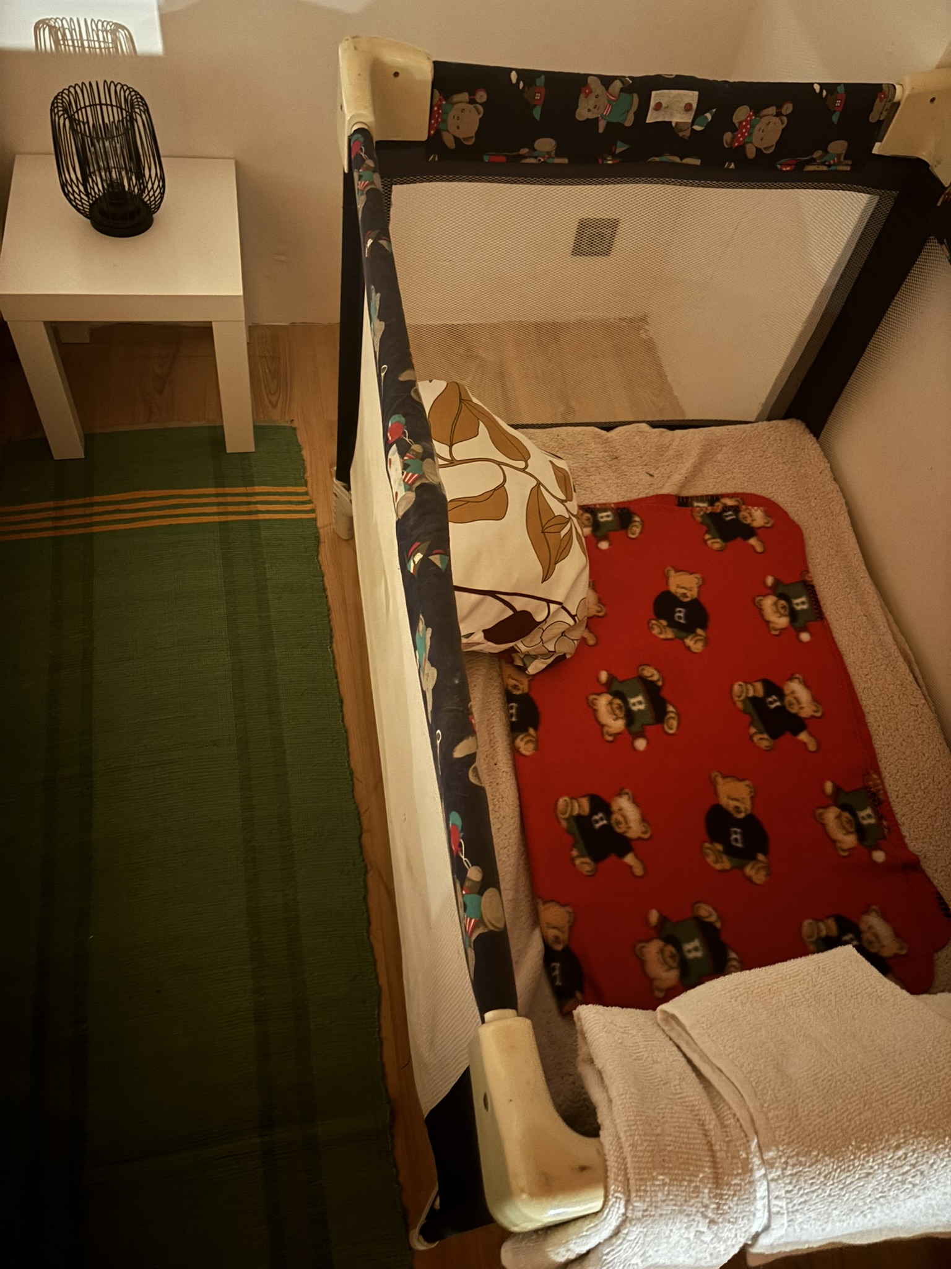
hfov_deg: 53.1
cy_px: 634
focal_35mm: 26
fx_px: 952
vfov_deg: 67.3
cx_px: 476
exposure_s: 1/5
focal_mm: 5.96
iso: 800
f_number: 1.6
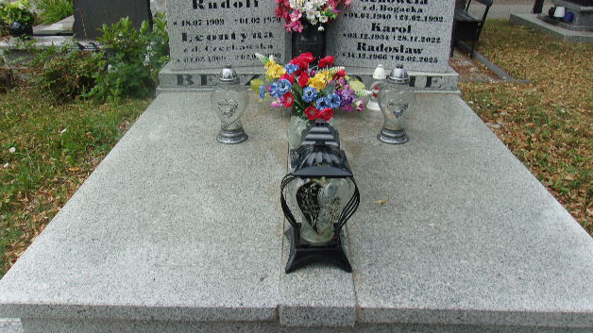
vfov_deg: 38.5
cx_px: 292
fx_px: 472
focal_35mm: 30
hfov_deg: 64.3
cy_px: 114
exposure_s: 1/50
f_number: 10.4
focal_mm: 4.9
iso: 80
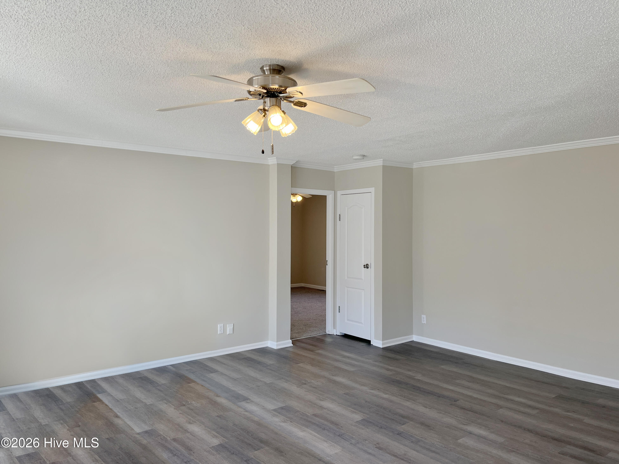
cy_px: 232
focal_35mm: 26
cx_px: 310
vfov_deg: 53.1
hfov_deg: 67.3
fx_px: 465
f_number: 1.6
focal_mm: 5.1
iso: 40
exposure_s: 1/153
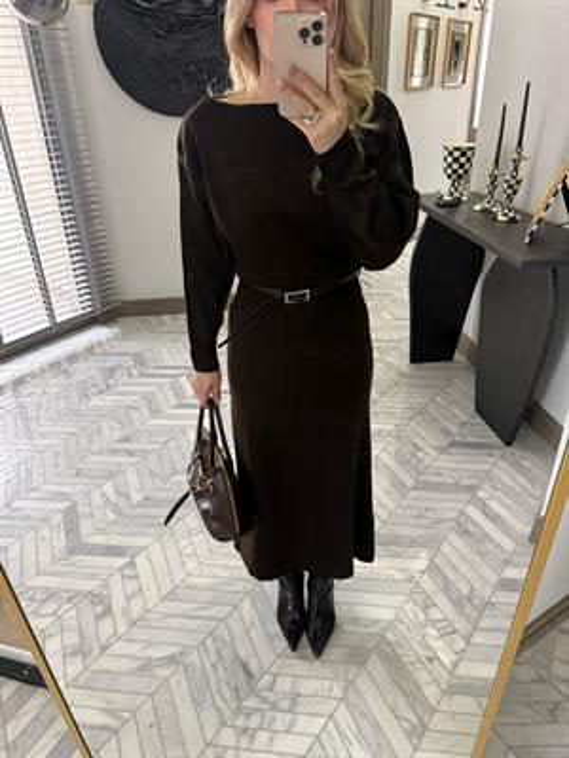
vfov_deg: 71.6
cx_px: 284
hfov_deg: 56.8
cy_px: 379
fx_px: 526
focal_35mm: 24
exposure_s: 1/60
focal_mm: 6.76
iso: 400
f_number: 1.78
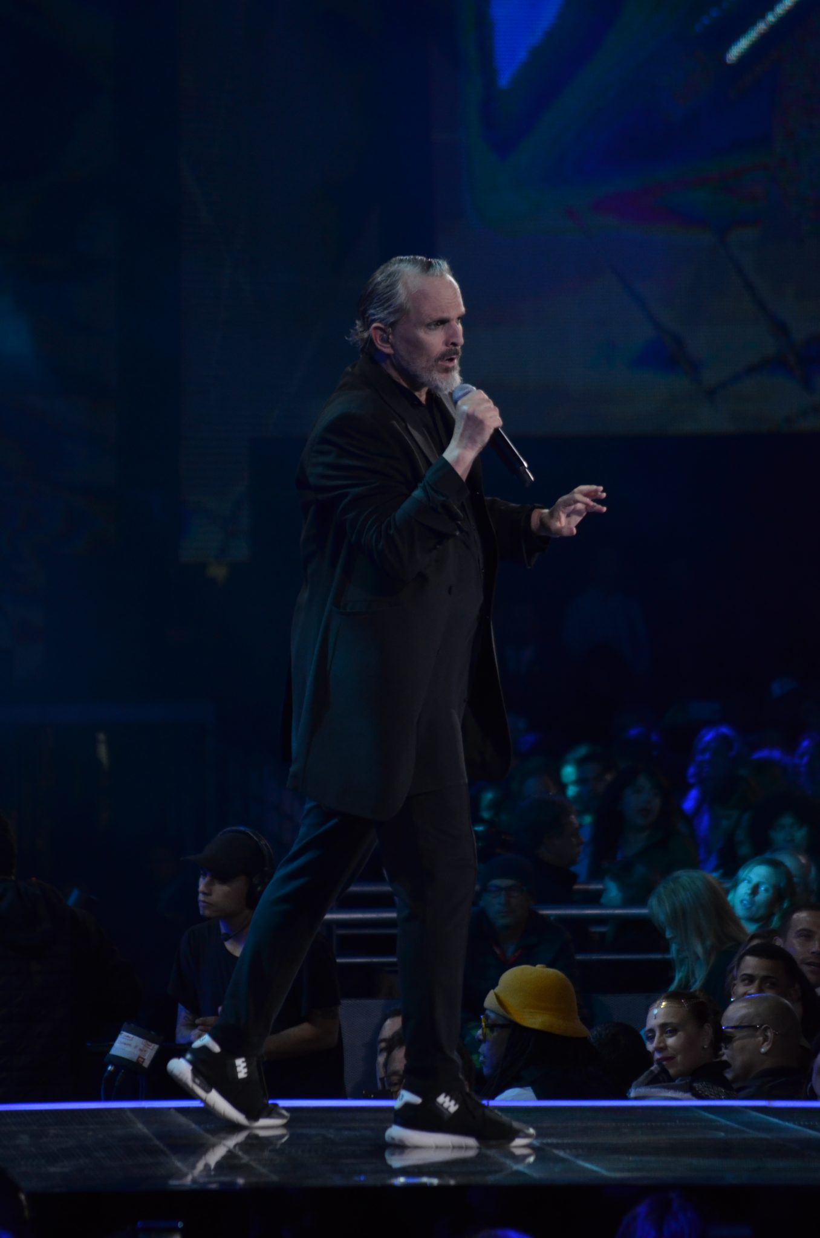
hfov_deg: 4.6
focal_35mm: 300
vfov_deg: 6.9
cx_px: 410
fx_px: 10298
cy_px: 619
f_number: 5.6
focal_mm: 200
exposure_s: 1/160
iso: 1000
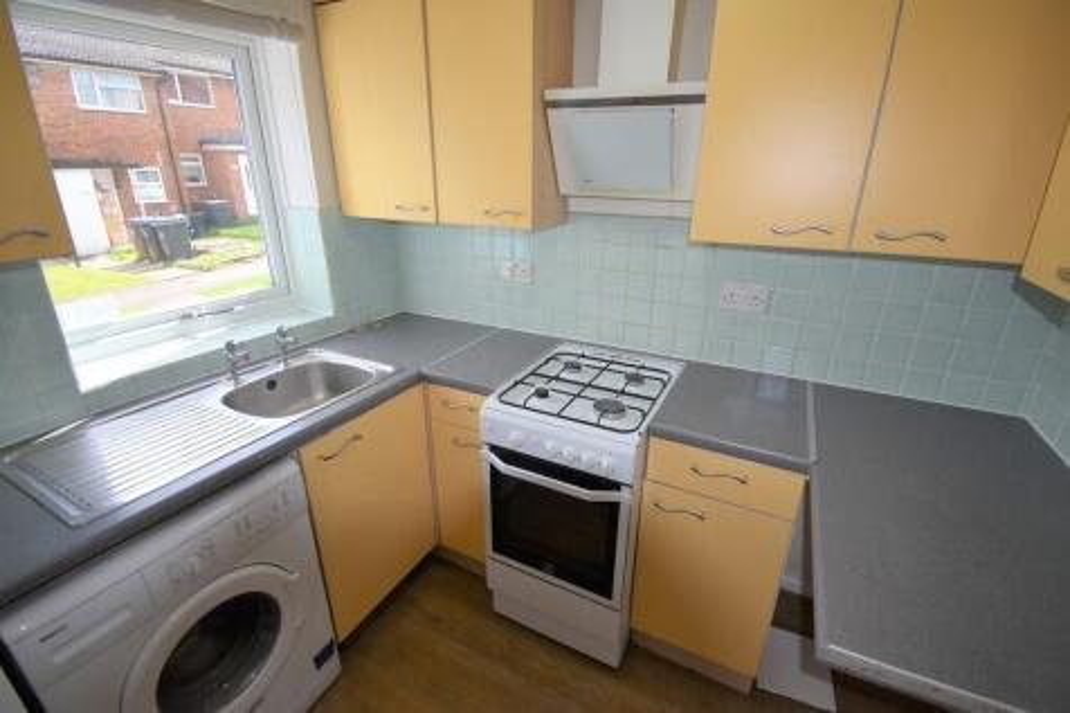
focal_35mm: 15
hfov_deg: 100.4
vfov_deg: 77.3
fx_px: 446
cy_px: 356
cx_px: 535
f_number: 5
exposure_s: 1/200
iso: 180
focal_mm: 10
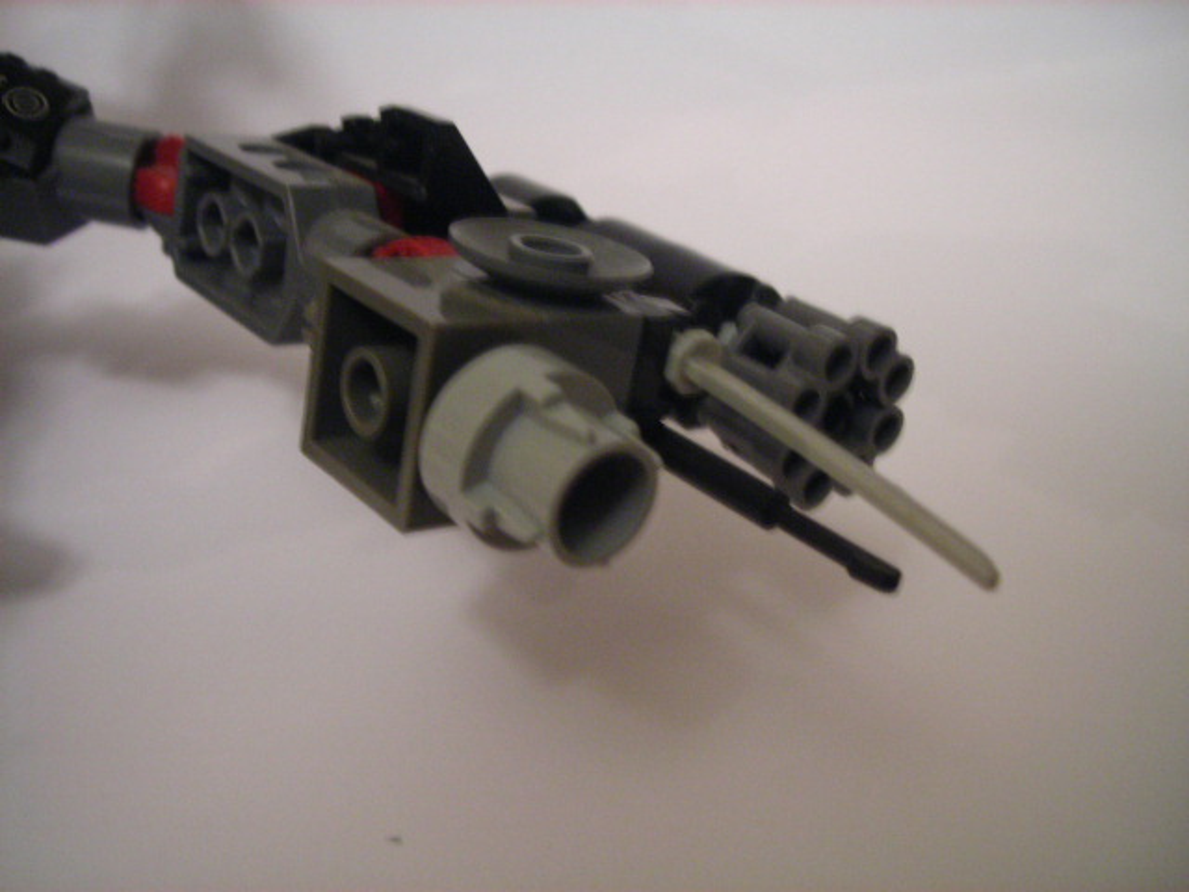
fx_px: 1408
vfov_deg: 35.1
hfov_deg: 45.8
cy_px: 446
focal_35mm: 41
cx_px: 594
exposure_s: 1/3.4
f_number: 3.3
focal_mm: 6.8
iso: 200
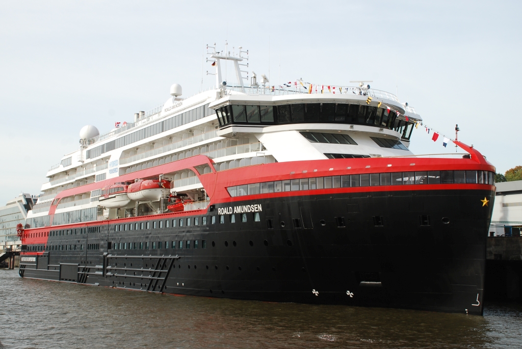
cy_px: 174
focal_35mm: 46
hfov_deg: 42.3
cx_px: 261
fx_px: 675
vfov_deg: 29.0
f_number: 10
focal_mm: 31
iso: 200
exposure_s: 1/200
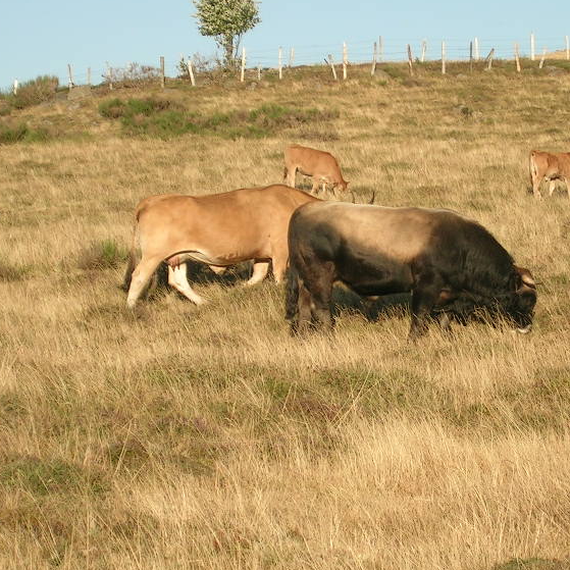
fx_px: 3167
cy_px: 313
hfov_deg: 10.3
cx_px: 360
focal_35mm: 170
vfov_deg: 10.3
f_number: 4.9
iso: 50
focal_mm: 16.2
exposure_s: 1/356
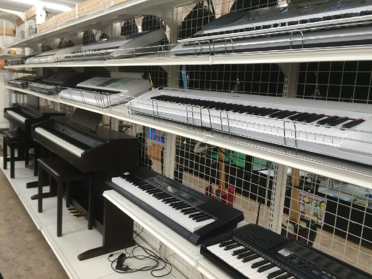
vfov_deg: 48.2
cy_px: 140
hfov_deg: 61.7
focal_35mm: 29
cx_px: 186
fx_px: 312
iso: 40
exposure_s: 1/40
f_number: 2.2
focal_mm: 4.15
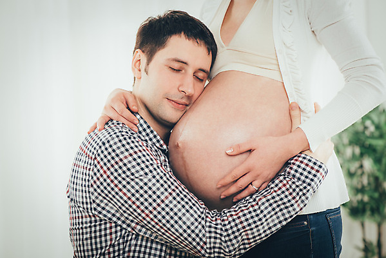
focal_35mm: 105
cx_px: 193
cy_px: 129
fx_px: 1126
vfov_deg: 13.1
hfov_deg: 19.4
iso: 100
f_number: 5
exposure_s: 1/125
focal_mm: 105
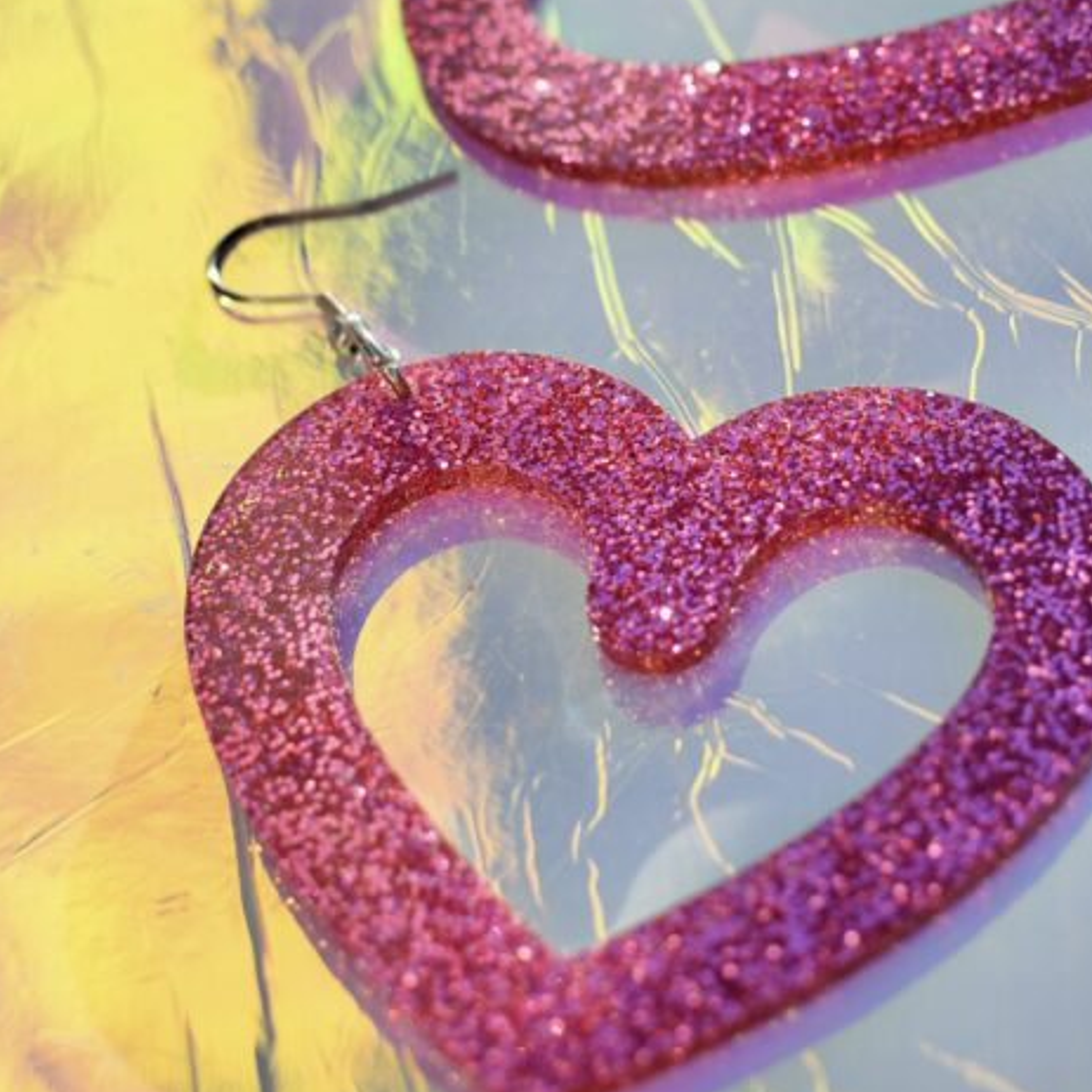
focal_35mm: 93
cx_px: 667
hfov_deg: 18.7
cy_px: 291
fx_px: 3319
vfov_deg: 18.6
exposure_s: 1/640
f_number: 4.5
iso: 160
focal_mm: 35
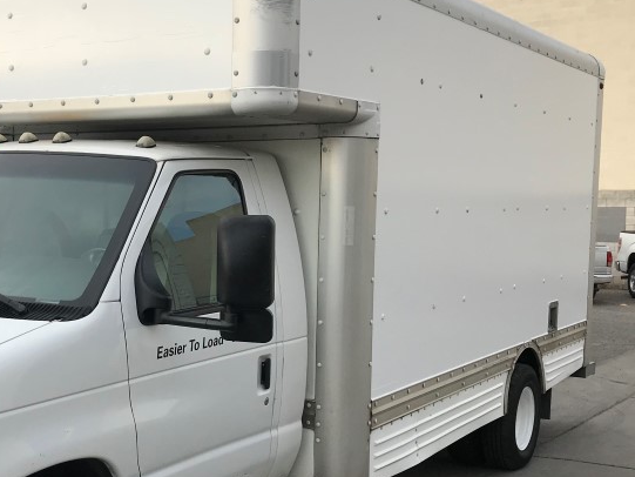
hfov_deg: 35.5
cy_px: 303
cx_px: 175
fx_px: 972
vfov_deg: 27.4
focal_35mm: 53
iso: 20
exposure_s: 1/1198
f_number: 1.8
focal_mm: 3.99
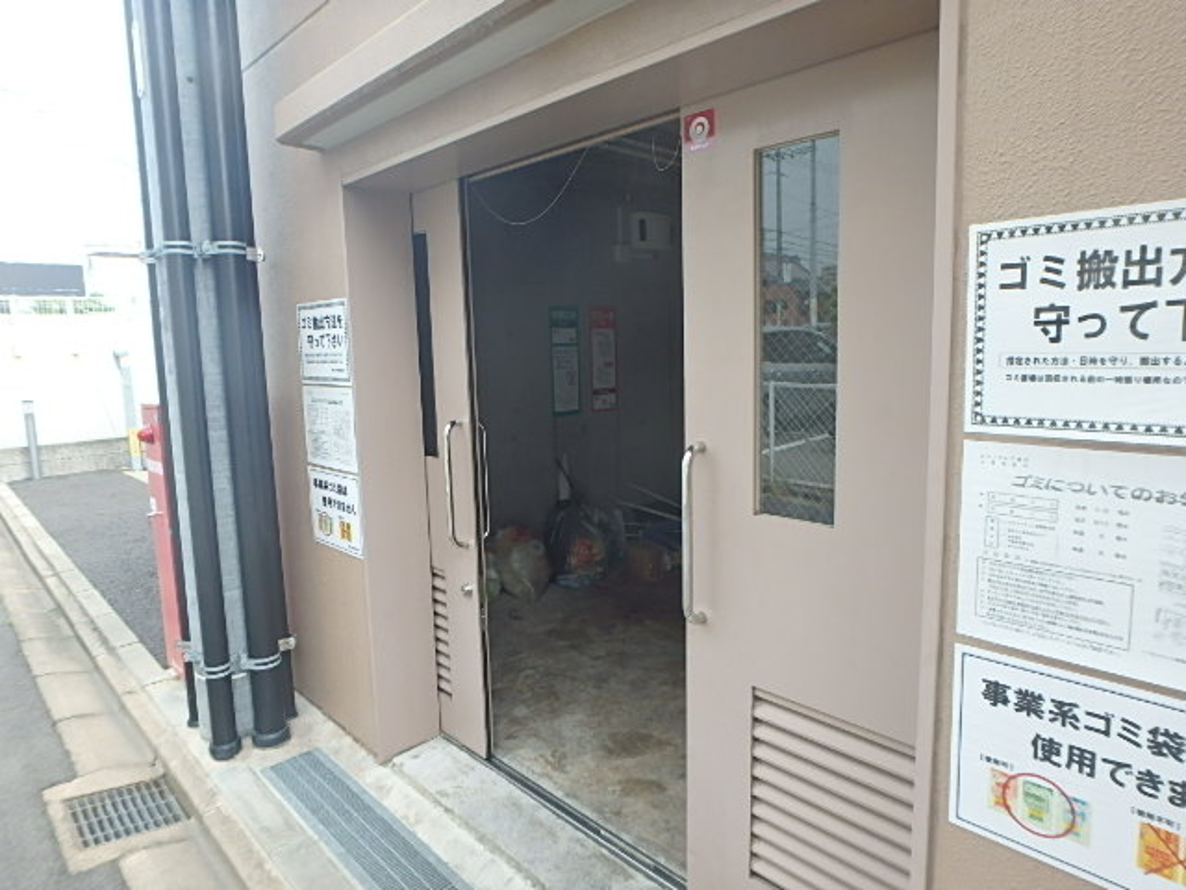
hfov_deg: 79.0
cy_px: 445
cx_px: 593
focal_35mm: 21
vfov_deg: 63.4
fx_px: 719
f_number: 3.5
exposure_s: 1/160
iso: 125
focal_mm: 3.7
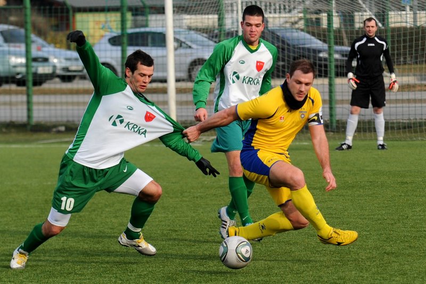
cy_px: 142
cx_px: 213
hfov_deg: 12.8
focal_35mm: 160
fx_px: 1894
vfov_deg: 8.6
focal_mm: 160
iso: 320
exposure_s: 1/1250
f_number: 4.5
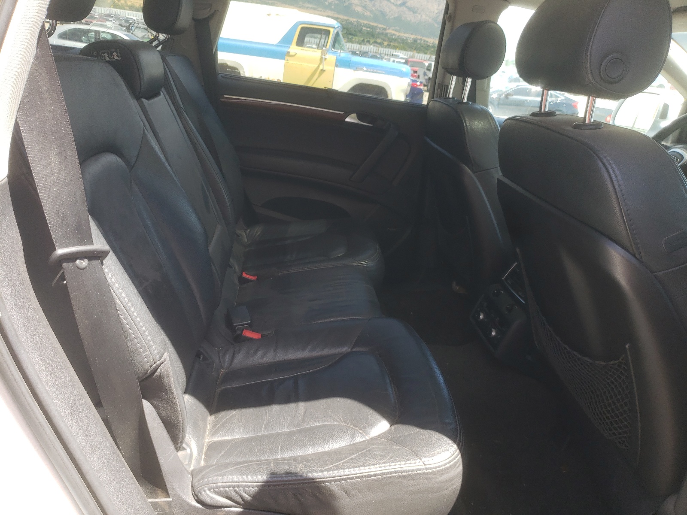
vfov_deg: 53.1
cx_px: 344
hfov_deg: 67.3
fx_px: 516
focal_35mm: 26
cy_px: 258
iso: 50
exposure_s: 1/286
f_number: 1.5
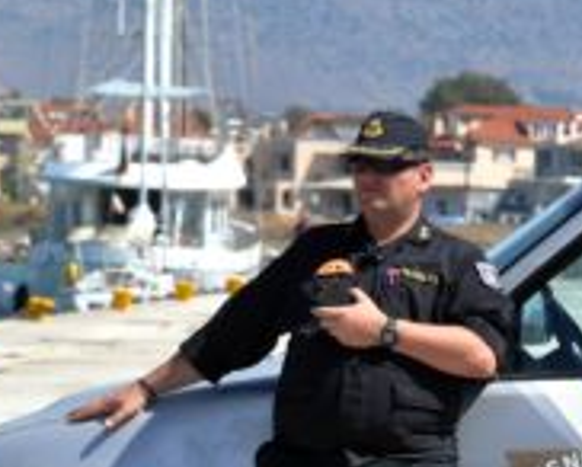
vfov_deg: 2.3
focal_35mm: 668
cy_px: 382
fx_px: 11513
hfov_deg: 2.9
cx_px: 771
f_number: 9
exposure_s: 1/1250
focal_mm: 135
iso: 800
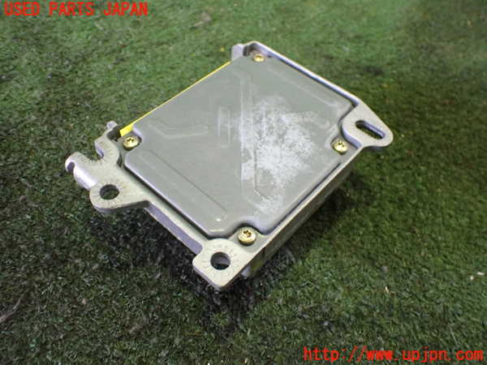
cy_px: 182
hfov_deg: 60.0
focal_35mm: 30
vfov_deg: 46.8
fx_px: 422
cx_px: 244
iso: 800
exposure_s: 1/60
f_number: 2.3
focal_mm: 5.4
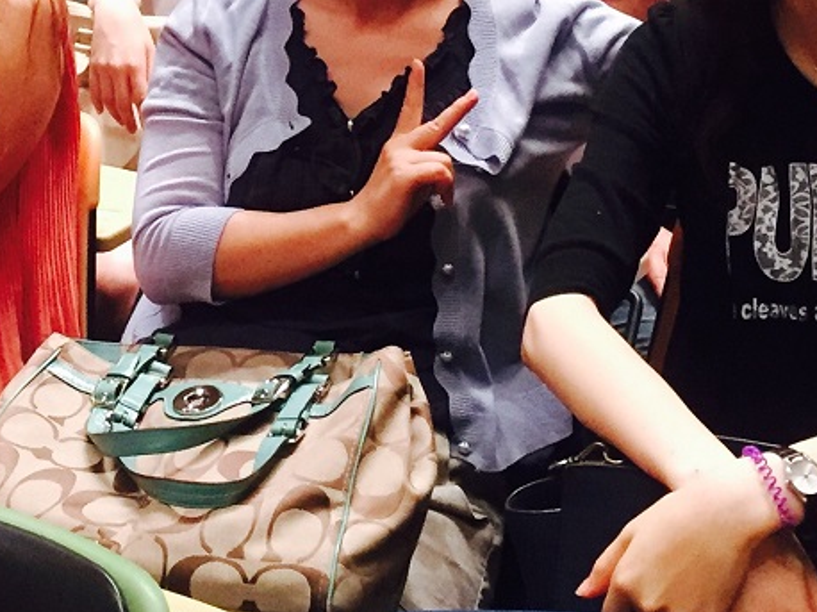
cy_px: -83
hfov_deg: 20.2
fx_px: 2241
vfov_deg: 15.1
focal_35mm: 95
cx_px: 59
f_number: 2.2
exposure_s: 1/17
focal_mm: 4.15
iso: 250
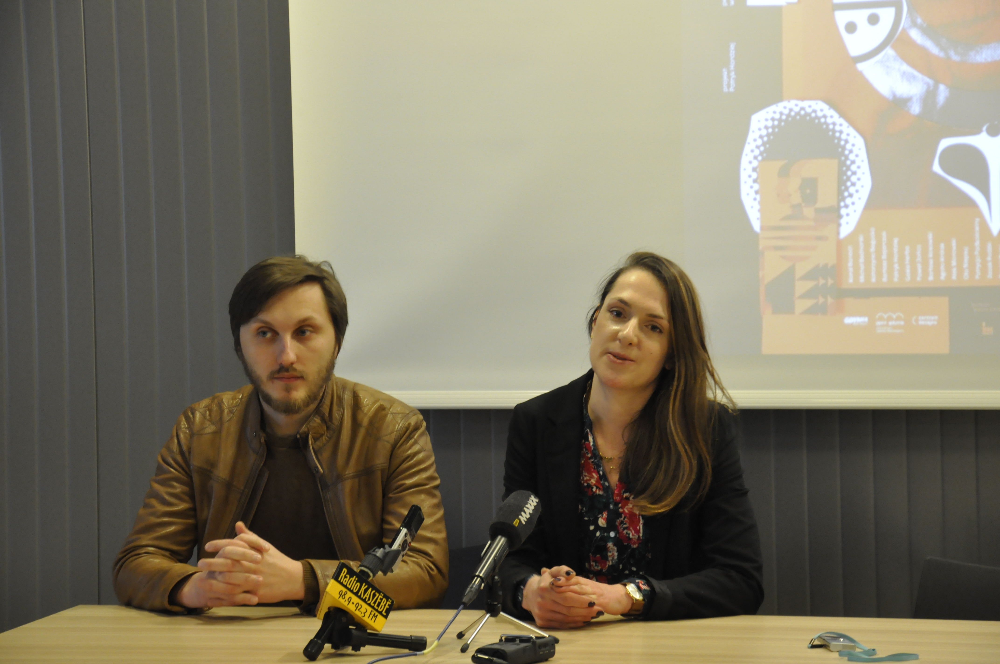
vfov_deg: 11.4
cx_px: 500
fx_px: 3329
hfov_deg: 17.1
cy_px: 332
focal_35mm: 120
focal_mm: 80
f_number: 5.3
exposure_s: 1/20
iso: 1600
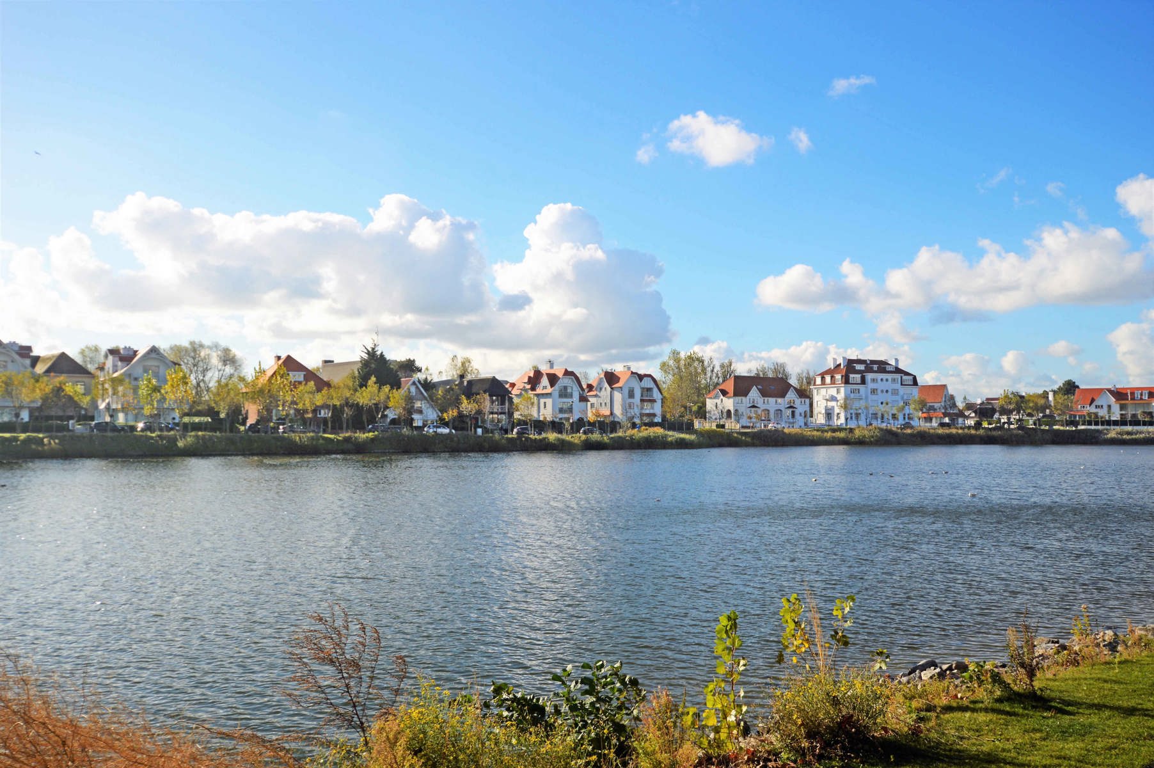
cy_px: 384
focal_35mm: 30
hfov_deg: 62.0
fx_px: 961
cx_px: 577
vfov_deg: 43.5
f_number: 9
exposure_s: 1/320
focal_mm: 20
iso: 100
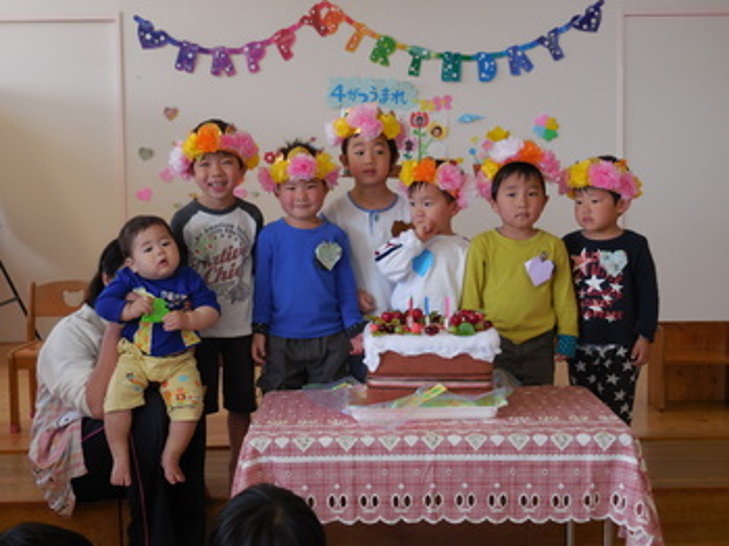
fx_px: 1094
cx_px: 364
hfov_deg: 36.8
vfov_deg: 28.0
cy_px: 273
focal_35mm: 52
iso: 125
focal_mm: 9.4
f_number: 4.3
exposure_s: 1/40
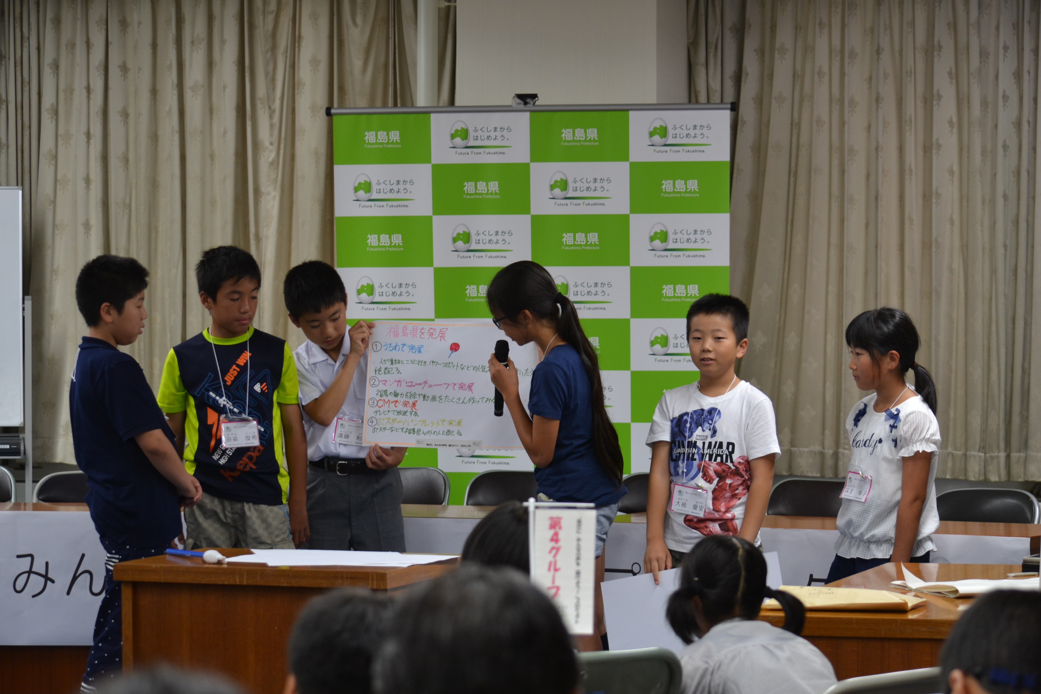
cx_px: 520
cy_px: 347
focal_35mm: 117
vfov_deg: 11.7
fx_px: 3383
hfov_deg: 17.5
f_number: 4.5
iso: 450
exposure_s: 1/60
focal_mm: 78
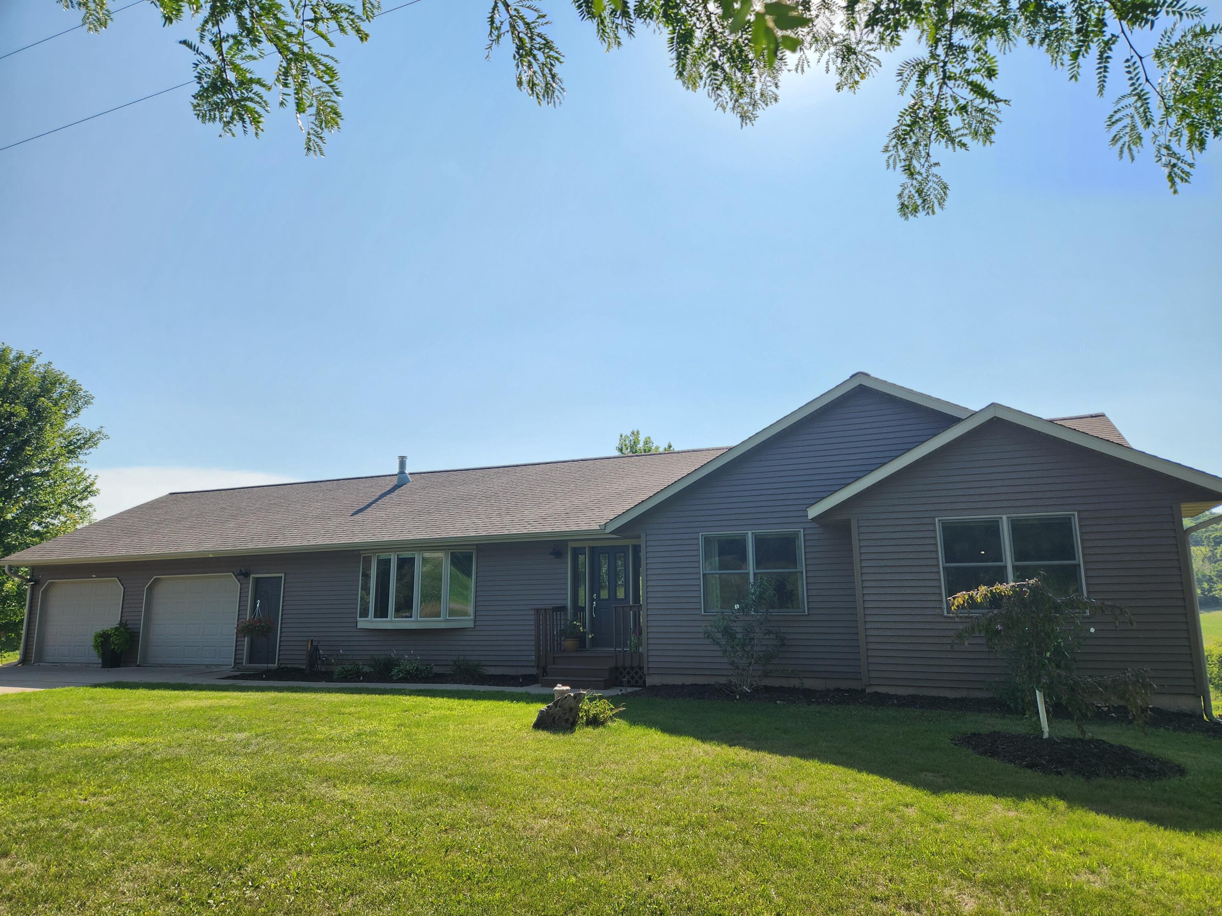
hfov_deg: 73.9
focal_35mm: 23
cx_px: 611
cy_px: 458
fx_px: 812
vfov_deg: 58.9
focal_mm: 5.4
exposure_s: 1/1414
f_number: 1.8
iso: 20
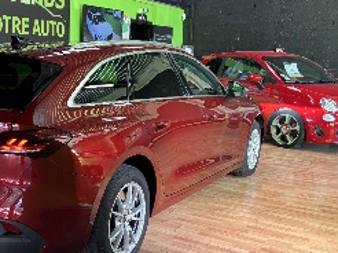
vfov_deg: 32.8
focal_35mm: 44
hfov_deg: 40.9
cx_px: 60
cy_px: 142
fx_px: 429
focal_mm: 5.96
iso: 125
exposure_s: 1/50
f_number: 1.6
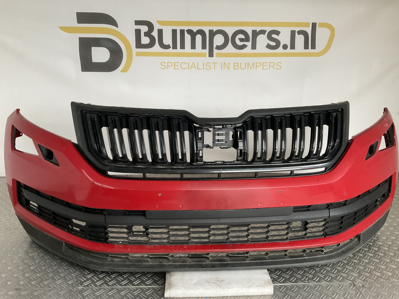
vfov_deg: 48.2
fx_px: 334
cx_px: 200
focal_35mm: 29
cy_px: 150
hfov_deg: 61.7
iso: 250
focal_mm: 3
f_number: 1.8
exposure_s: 1/50
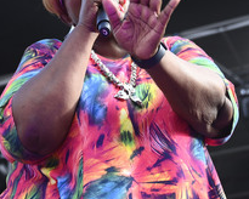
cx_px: 132
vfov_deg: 12.0
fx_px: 943
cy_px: 69
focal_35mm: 128
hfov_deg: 15.0
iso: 320
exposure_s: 1/250
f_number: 5
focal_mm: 62
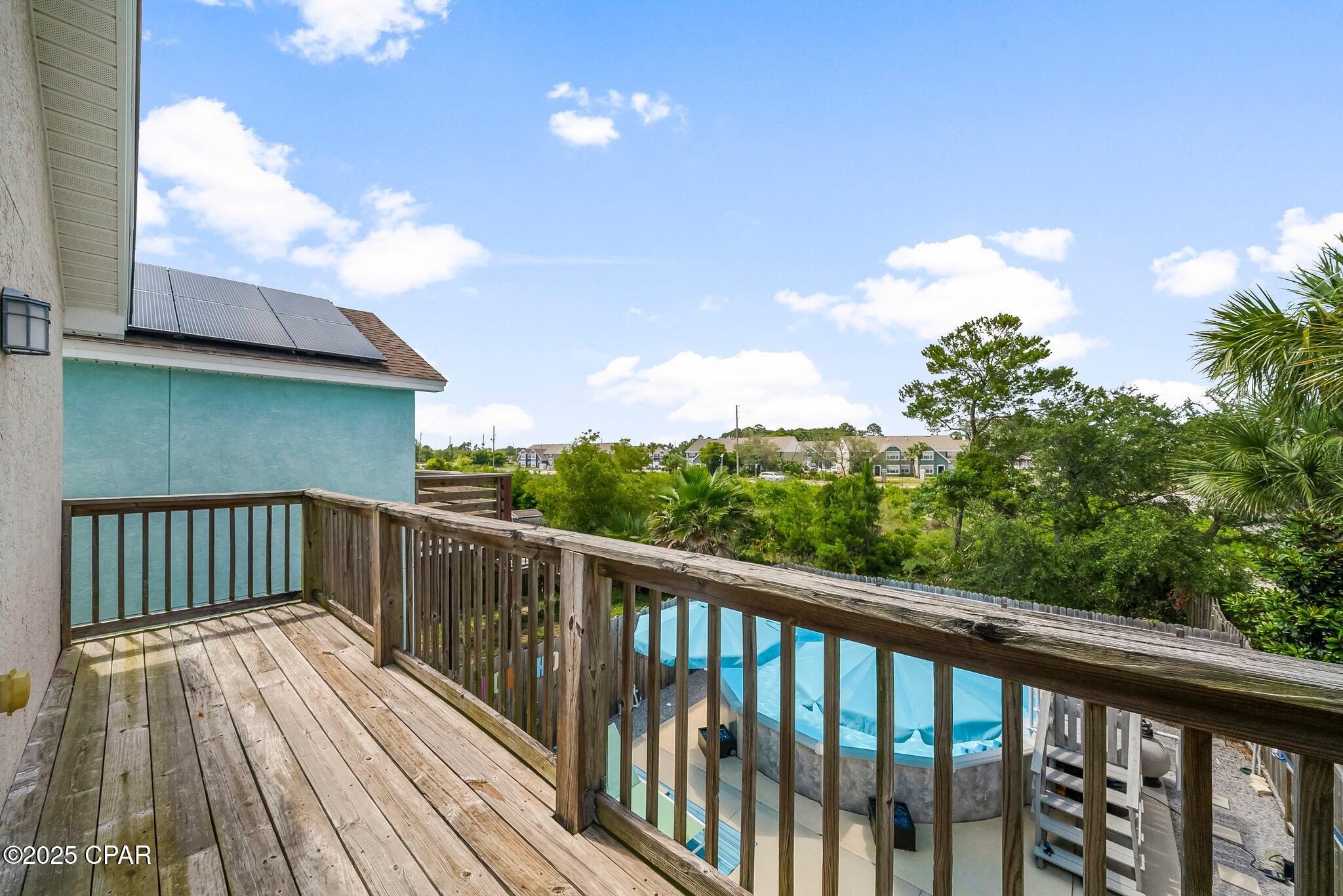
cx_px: 672
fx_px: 448
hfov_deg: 112.6
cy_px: 448
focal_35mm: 12
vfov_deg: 90.1
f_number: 9
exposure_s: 1/250
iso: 400
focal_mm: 12
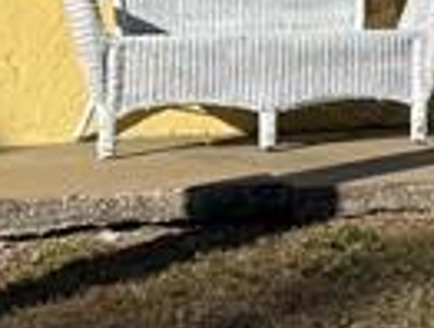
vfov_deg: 7.8
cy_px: -146
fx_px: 2351
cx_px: 1282
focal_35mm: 187
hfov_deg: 8.8
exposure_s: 1/6173
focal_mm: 6.76
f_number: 1.78
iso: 80
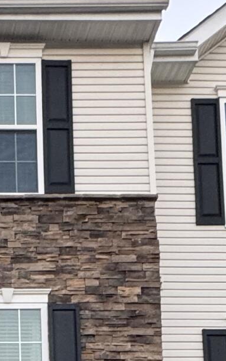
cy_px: 605
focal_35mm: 73
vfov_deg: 21.4
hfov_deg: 16.4
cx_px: -103
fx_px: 720
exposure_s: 1/75
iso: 200
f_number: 2.2
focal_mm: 2.22
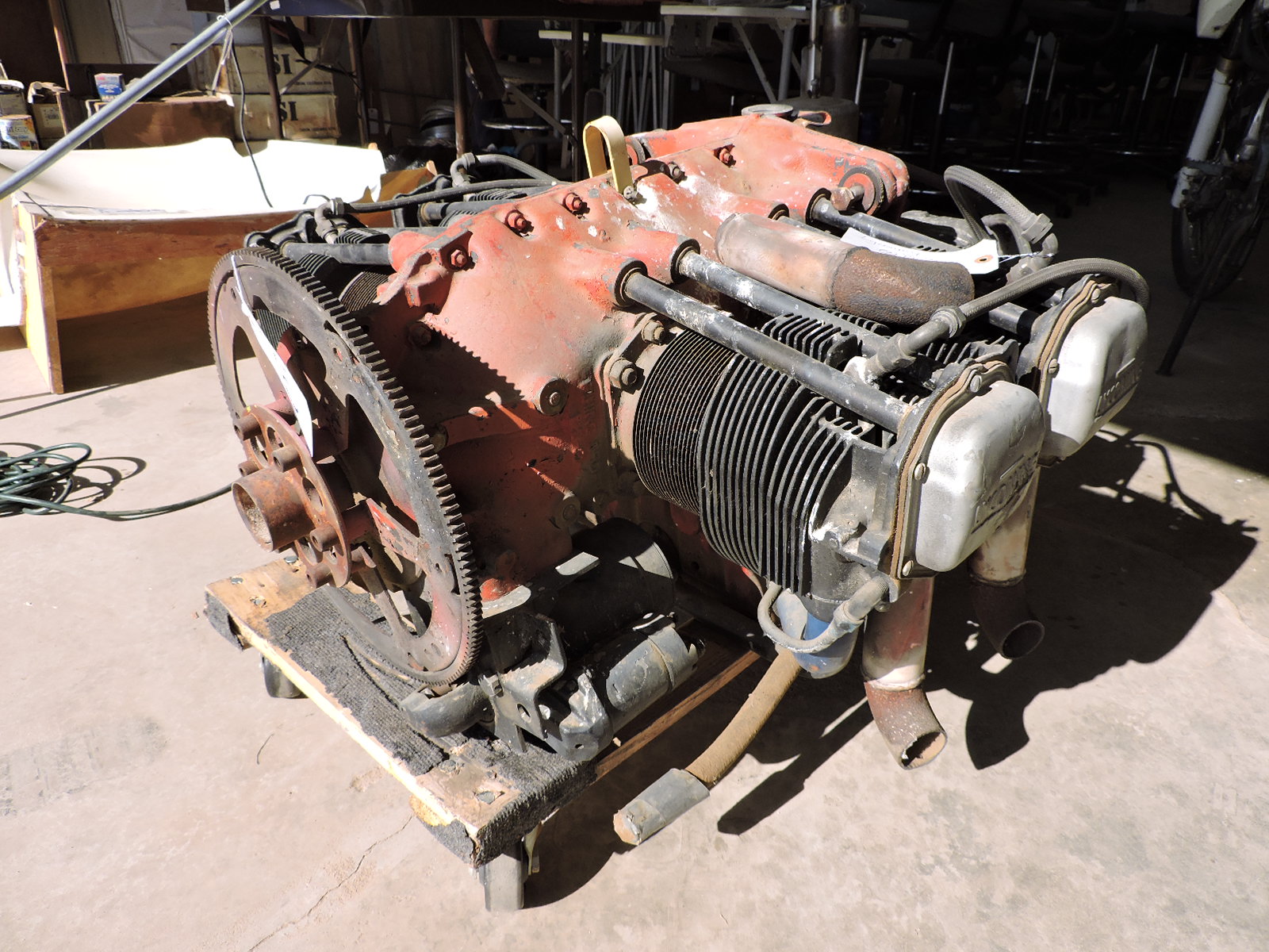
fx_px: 880
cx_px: 634
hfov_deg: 71.6
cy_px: 476
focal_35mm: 24
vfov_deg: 56.8
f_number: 3
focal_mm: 4.3
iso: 100
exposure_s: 1/800
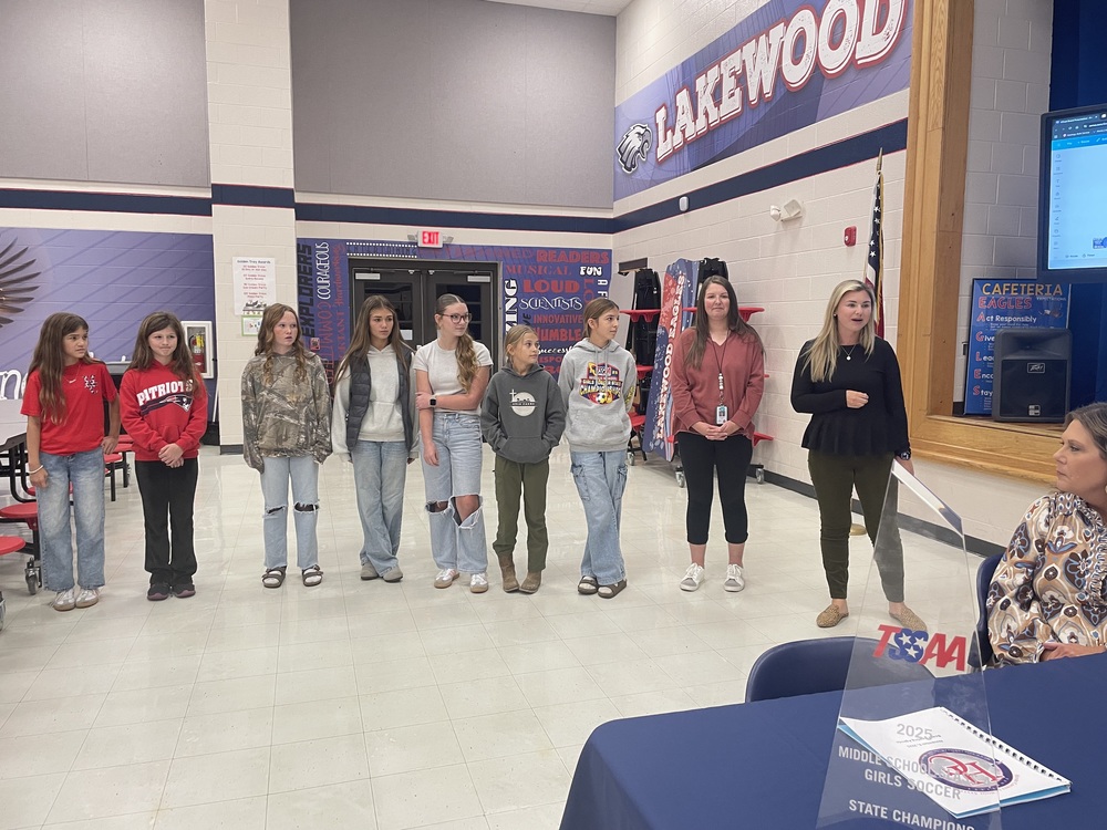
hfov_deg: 67.3
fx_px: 831
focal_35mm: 26
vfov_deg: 53.1
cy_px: 415
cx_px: 554
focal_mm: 4.2
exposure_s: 1/60
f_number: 1.6
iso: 100
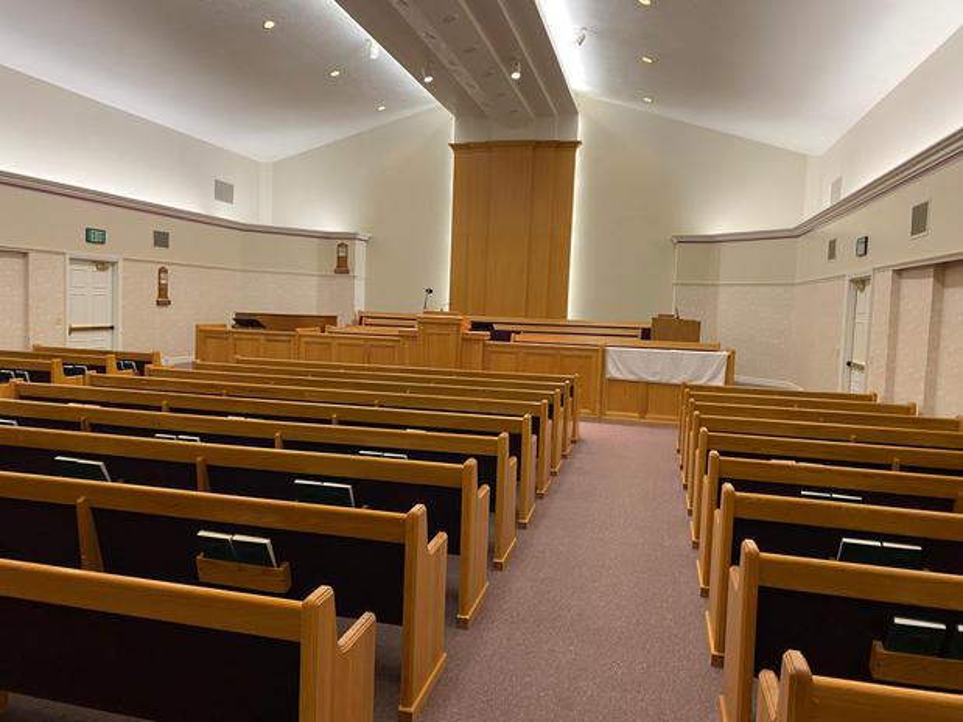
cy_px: 361
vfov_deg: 53.0
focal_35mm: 26
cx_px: 482
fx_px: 723
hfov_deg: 67.3
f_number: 1.8
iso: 160
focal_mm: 4.25
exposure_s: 1/60
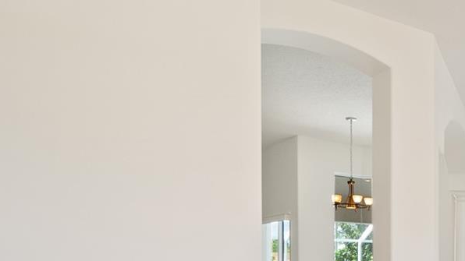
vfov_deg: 25.1
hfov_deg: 33.7
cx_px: 598
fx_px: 555
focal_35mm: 45
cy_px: 266
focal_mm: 16
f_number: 8
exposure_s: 1/60
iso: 2000
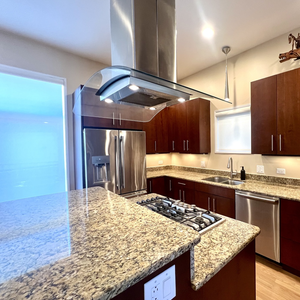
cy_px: 151
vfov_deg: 87.4
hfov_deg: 83.4
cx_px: 208
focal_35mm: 16
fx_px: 157
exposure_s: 1/60
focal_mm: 1.57
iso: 250
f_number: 1.8
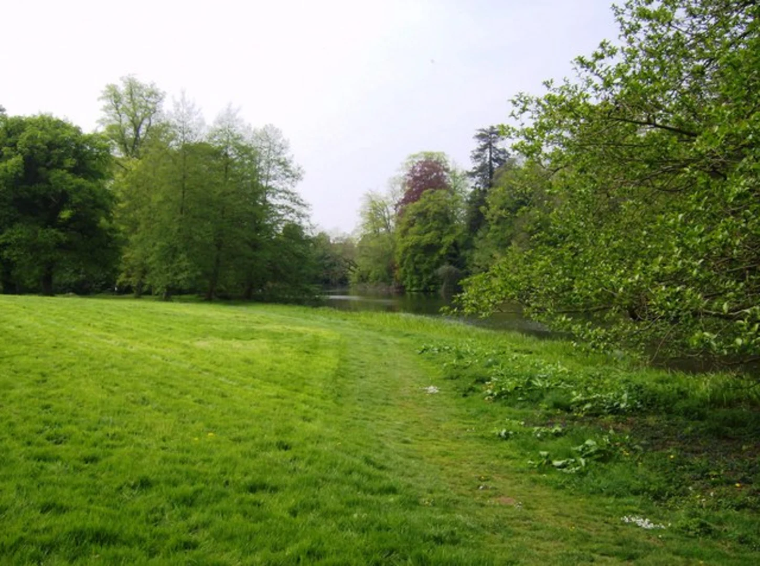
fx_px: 789
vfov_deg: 39.5
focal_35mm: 36
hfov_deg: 51.5
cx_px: 380
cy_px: 283
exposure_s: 1/529
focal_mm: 6
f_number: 4.7
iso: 100
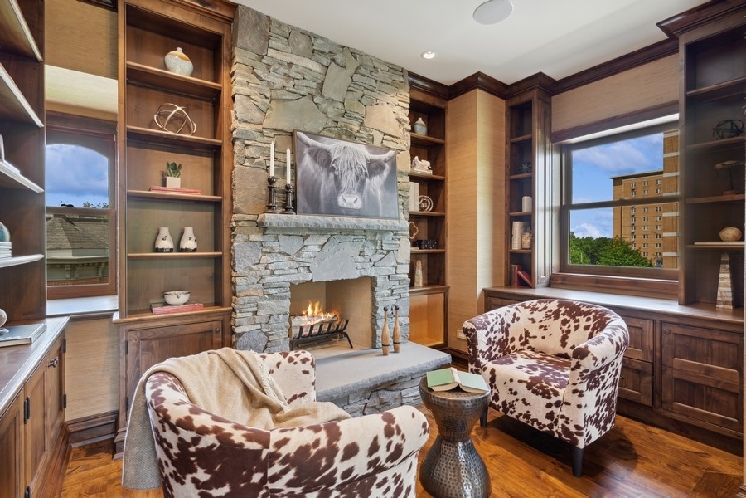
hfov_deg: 96.7
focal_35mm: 16
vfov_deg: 73.7
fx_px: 332
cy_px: 249
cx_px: 373
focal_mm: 16
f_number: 8
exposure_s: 1/13
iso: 320
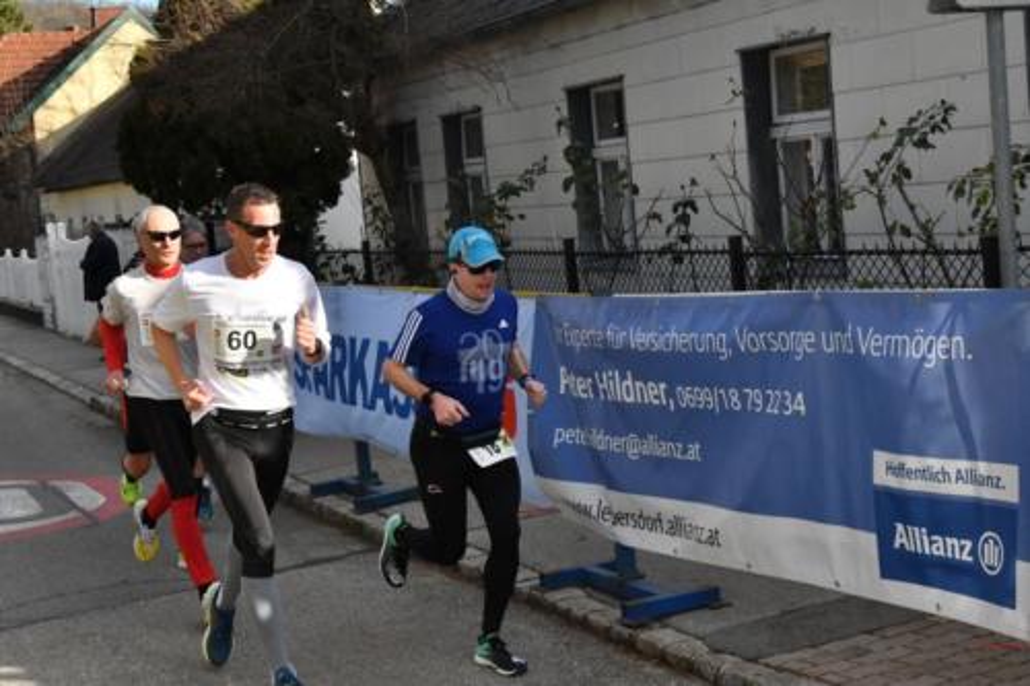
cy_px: 343
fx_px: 1802
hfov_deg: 31.9
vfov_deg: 21.6
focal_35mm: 63
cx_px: 515
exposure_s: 1/1600
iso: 2000
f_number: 16
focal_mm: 42
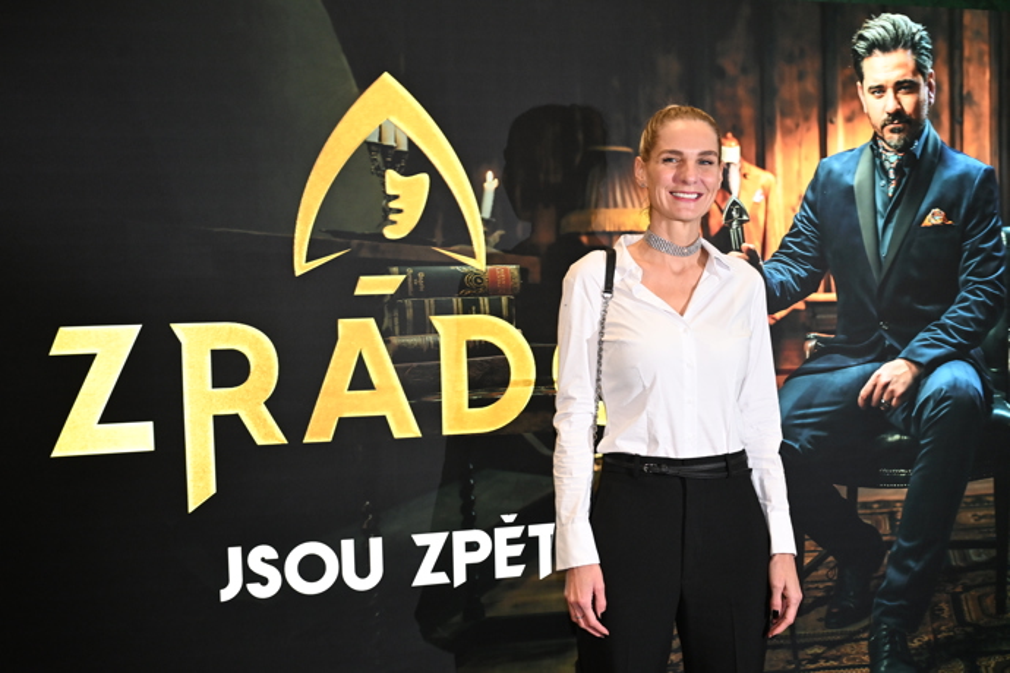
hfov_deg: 50.7
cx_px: 505
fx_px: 1066
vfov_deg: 35.1
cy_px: 336
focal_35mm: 38
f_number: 5
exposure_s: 1/125
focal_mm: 38
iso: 2500
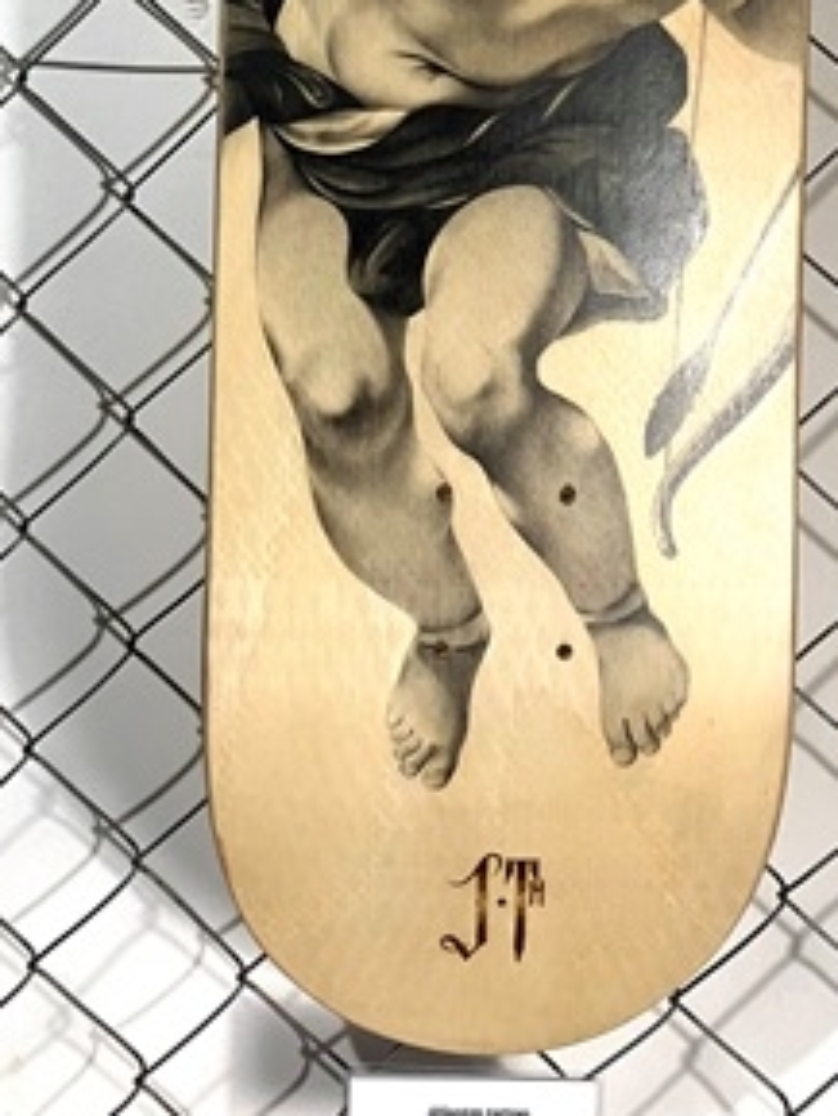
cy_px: 23
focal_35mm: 62
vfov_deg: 29.3
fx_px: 2000
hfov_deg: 23.6
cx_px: 479
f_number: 1.8
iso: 50
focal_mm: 3.99
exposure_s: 1/50
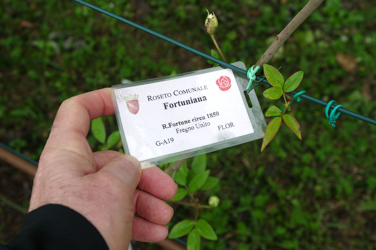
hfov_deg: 33.4
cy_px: 125
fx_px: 627
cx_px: 188
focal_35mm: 60
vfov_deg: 22.6
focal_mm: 39
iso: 100
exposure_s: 1/50
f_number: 7.1
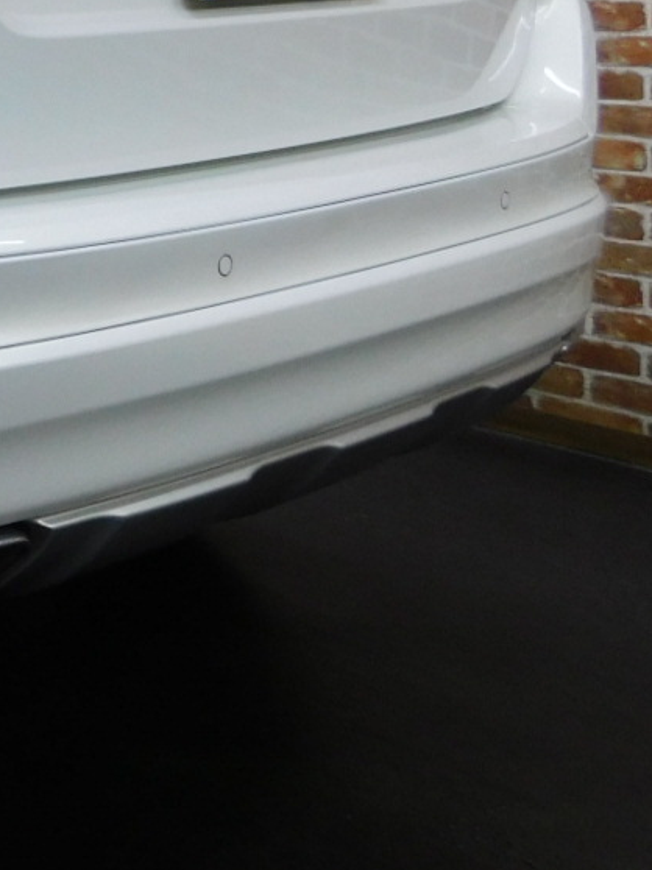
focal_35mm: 66
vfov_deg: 28.3
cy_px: 83
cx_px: -466
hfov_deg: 18.3
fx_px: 1659
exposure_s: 1/30
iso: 180
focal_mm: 4
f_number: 3
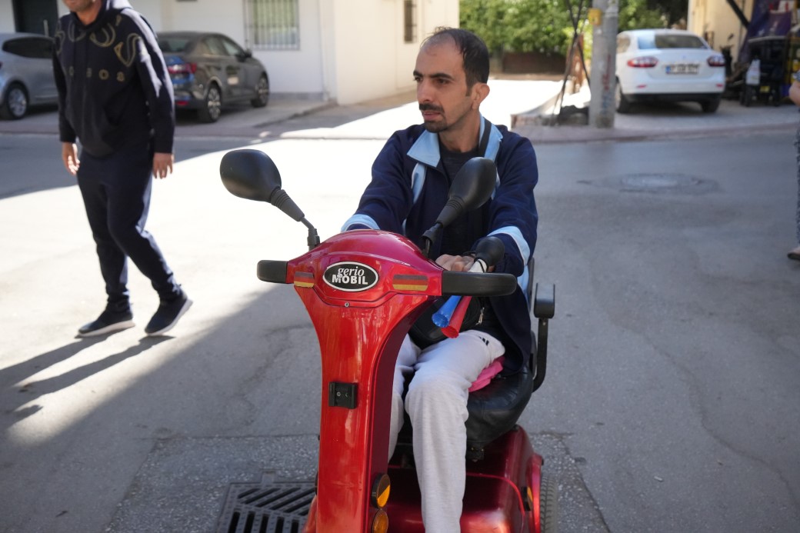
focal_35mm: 39
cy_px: 266
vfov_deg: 34.2
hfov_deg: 49.6
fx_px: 866
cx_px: 400
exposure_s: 1/5000
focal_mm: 39
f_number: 5.6
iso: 6400
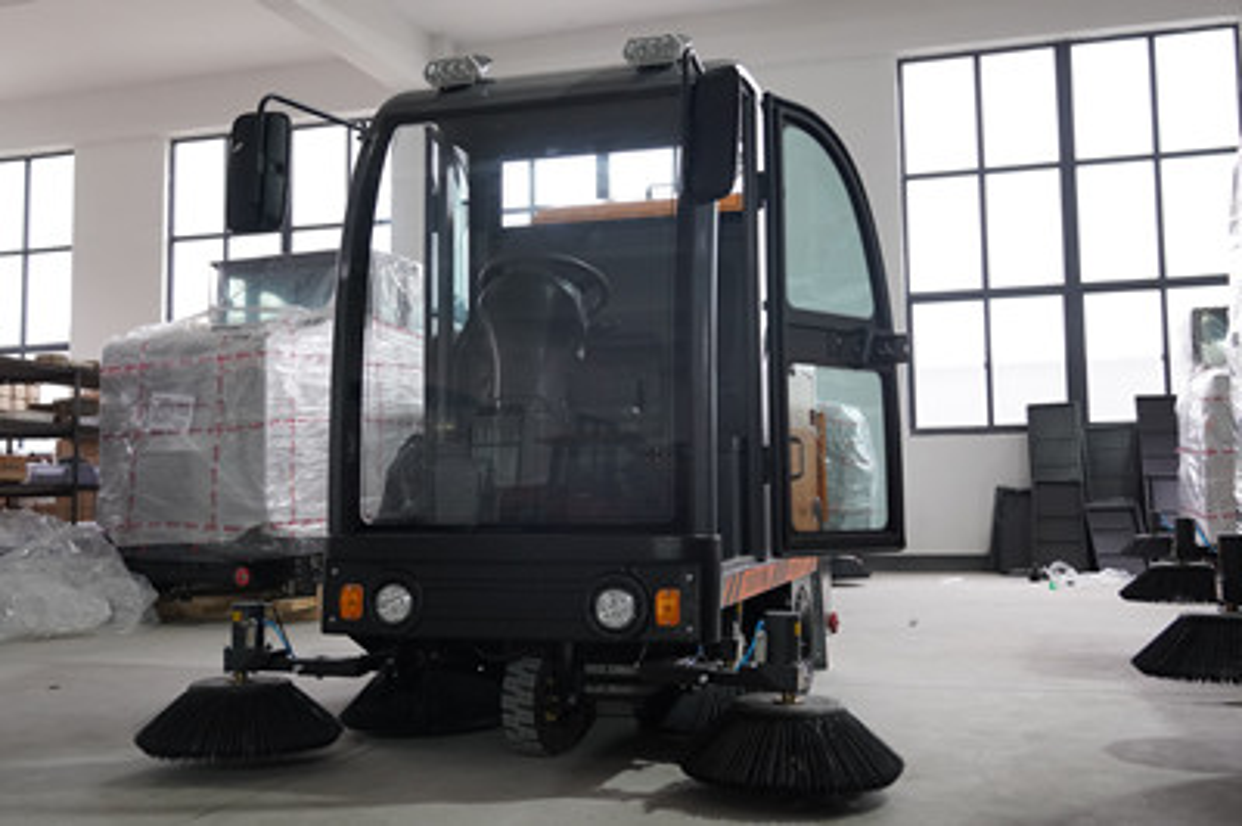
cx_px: 621
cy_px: 413
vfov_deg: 36.8
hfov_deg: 53.2
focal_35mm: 36
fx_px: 1241
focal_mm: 24
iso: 1600
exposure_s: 1/160
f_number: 4
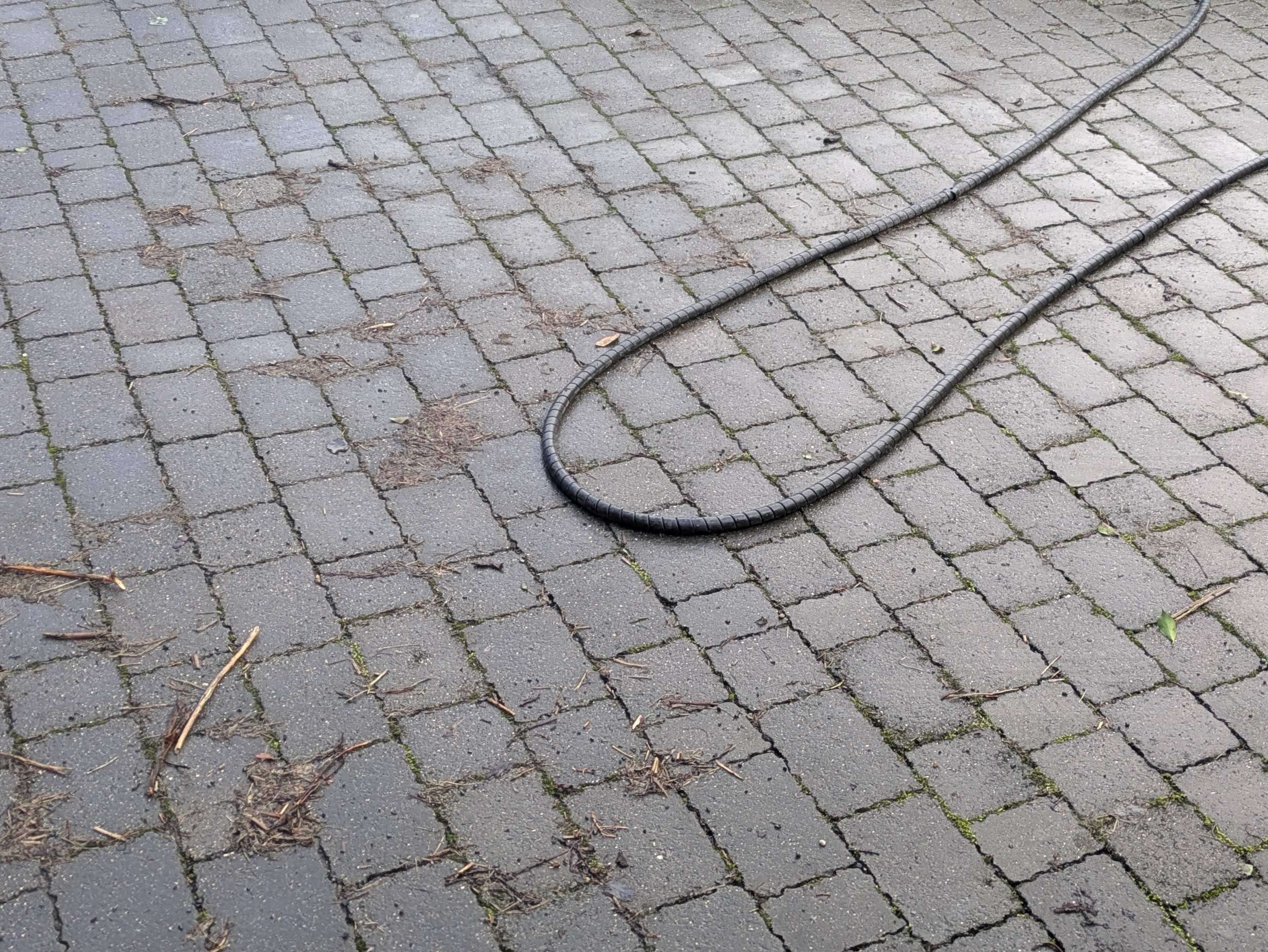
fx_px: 1722
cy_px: 325
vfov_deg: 30.7
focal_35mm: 47
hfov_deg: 40.4
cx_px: 695
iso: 58
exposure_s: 1/100
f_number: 1.89
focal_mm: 5.43
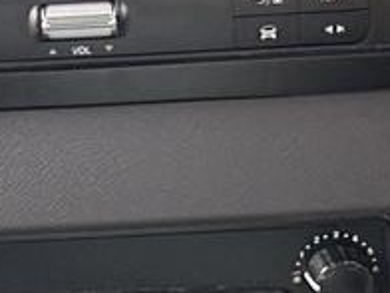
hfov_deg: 29.6
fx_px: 721
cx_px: 82
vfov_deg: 19.4
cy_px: -169
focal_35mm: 64
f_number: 2.2
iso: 125
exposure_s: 1/99
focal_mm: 2.22
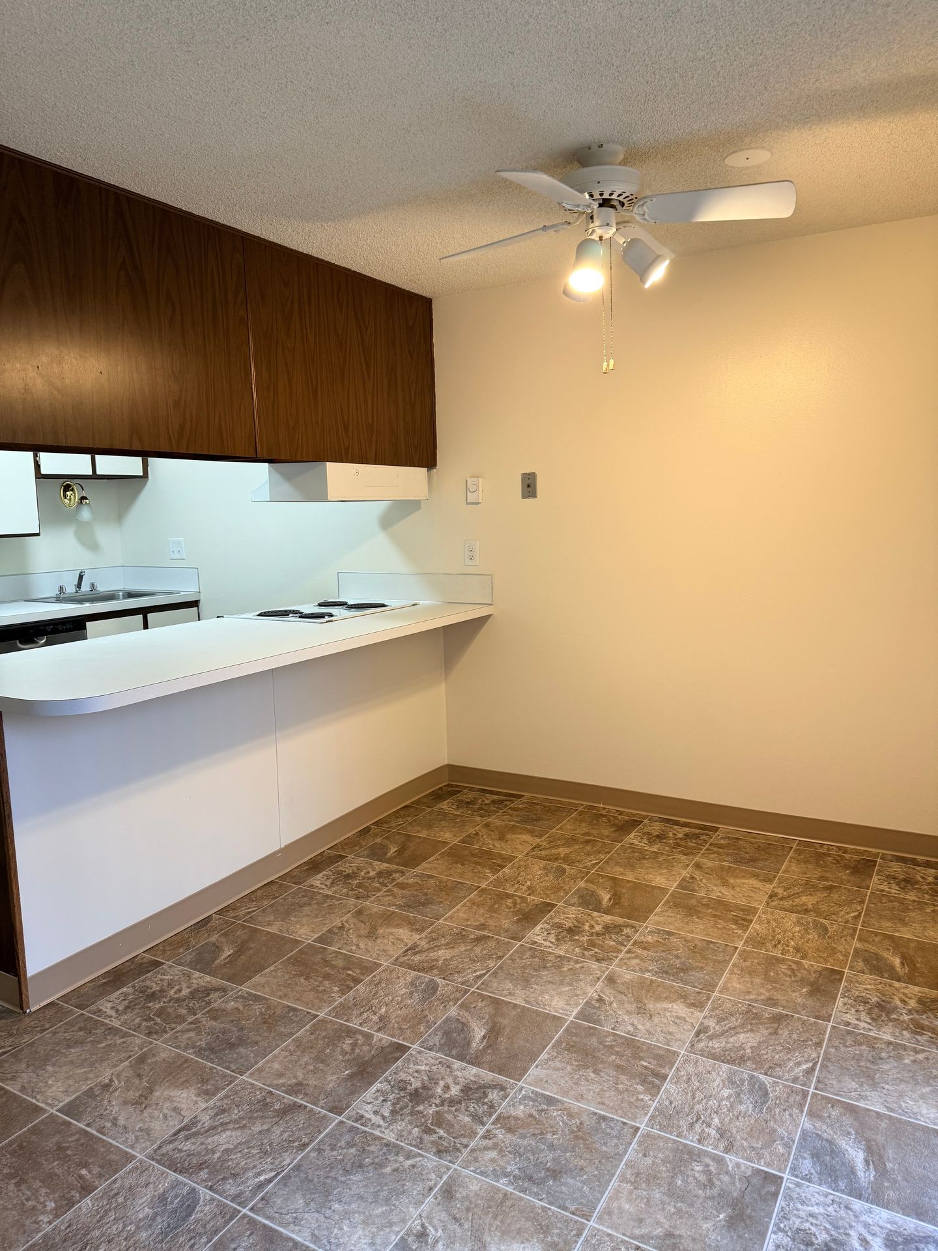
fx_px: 867
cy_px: 626
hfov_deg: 56.8
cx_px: 469
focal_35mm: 24
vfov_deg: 71.6
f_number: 1.78
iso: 125
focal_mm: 6.76
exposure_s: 1/60
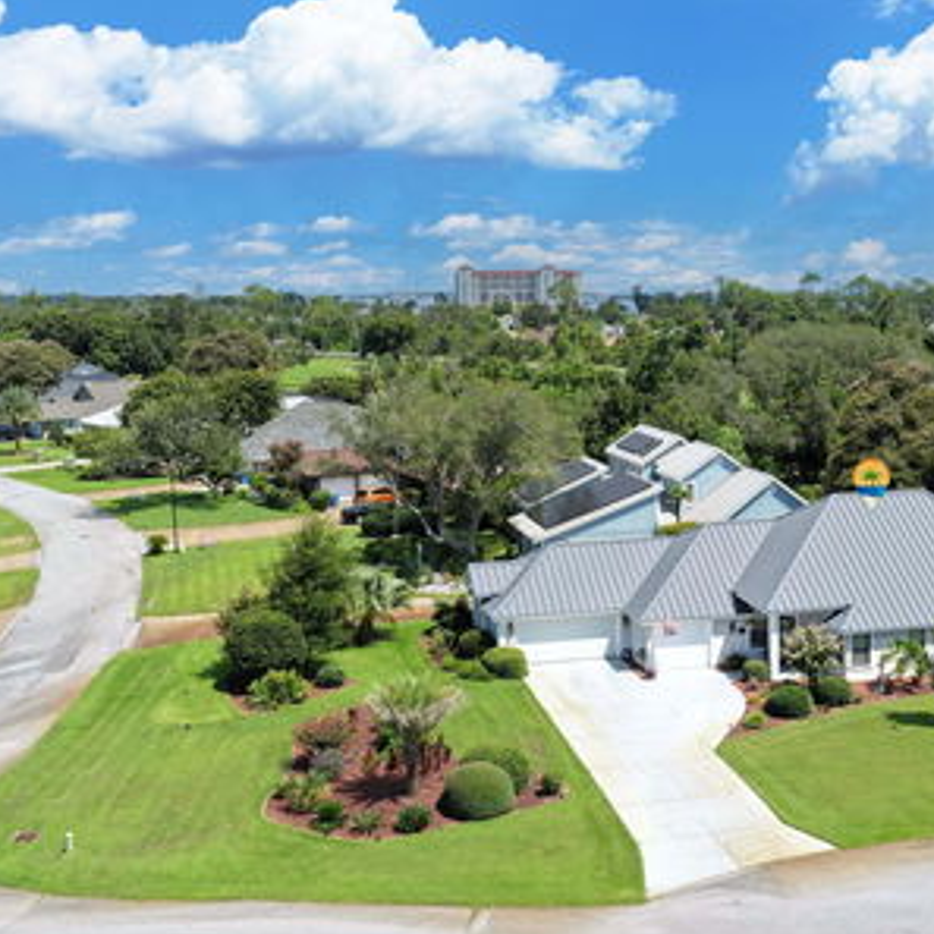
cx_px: 594
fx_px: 1252
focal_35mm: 41
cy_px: 429
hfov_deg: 40.6
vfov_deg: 40.9
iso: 125
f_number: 5.6
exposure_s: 1/240
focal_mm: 14.45
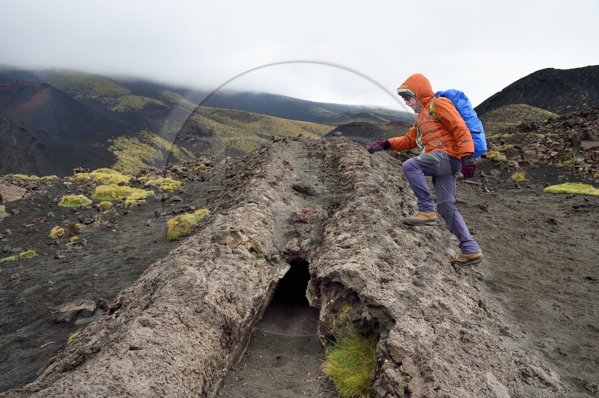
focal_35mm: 32
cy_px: 199
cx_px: 300
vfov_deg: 41.0
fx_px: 532
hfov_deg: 58.8
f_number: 13
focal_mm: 32
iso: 800
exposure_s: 1/200
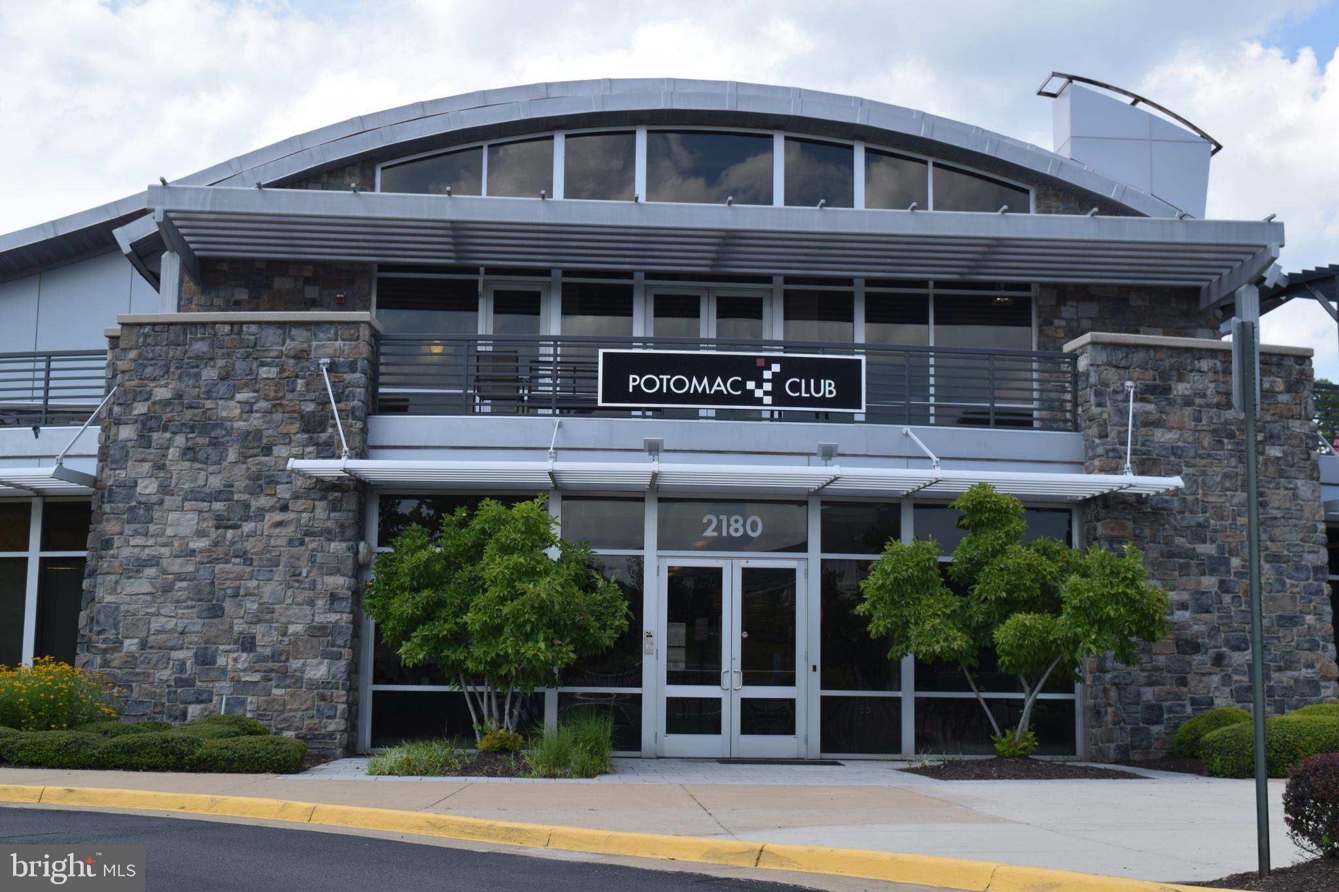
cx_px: 670
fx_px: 1897
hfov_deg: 38.9
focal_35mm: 51
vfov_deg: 26.5
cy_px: 446
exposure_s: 1/320
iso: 200
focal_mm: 34
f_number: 9
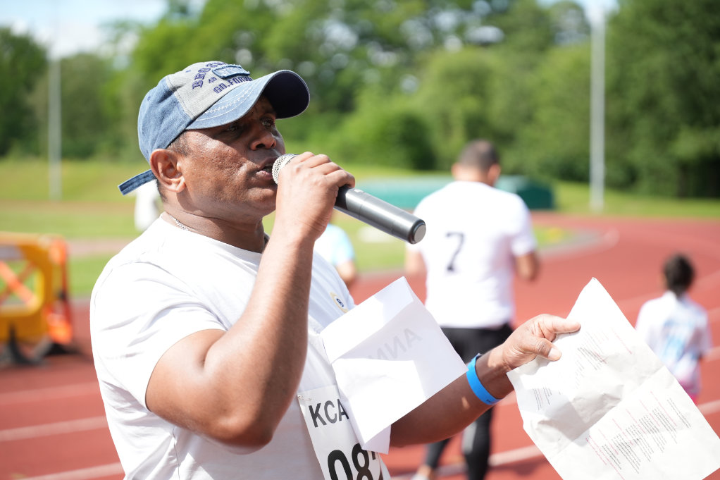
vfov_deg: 19.5
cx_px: 360
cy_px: 240
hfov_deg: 28.8
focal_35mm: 70
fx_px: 1400
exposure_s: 1/2500
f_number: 2.8
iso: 400
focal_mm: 70
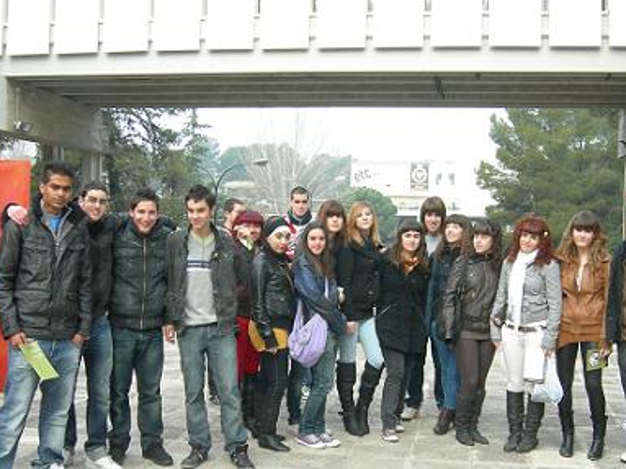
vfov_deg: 32.8
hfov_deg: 43.0
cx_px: 315
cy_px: 262
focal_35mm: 44
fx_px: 795
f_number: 3.4
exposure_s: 1/73.3
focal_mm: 7.5
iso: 64
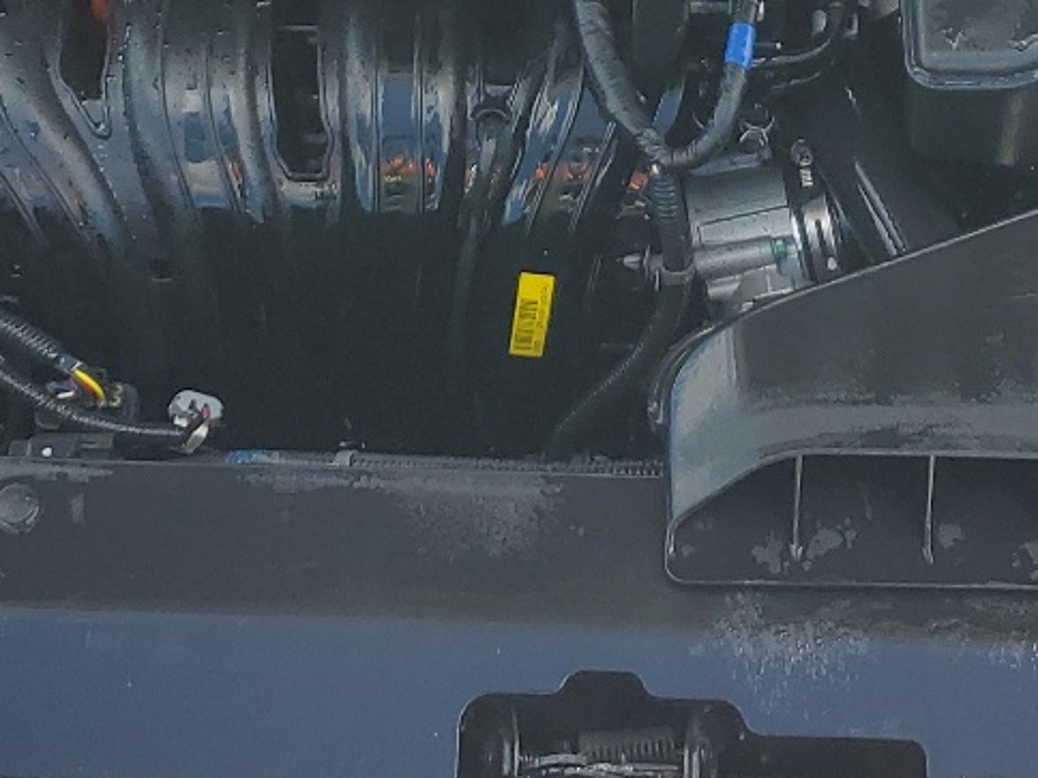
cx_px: 579
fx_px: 2579
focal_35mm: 86
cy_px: -34
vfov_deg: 16.7
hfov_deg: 22.7
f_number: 1.5
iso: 50
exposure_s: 1/1000
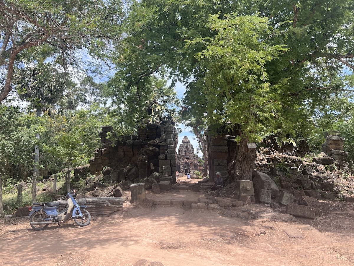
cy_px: 133
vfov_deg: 53.1
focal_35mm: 26
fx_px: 266
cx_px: 177
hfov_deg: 67.3
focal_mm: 5.7
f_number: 1.5
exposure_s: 1/1326
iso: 50
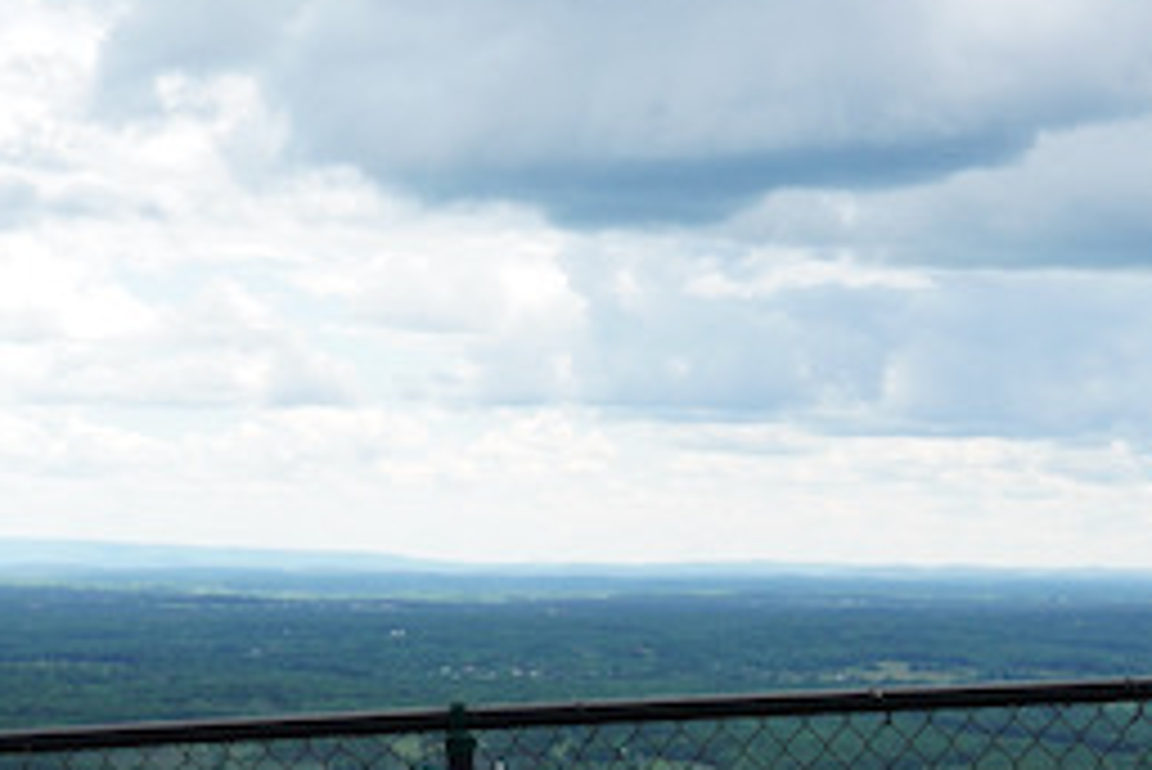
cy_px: 678
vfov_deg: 14.1
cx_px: 284
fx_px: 3074
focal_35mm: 96
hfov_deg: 21.0
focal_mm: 24
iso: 400
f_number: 10
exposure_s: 1/250
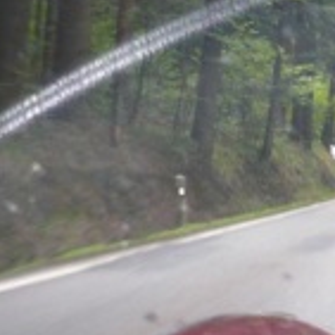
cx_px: 399
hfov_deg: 15.3
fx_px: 1204
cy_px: 115
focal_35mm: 110
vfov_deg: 15.8
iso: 125
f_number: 2.8
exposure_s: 1/30
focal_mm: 5.8
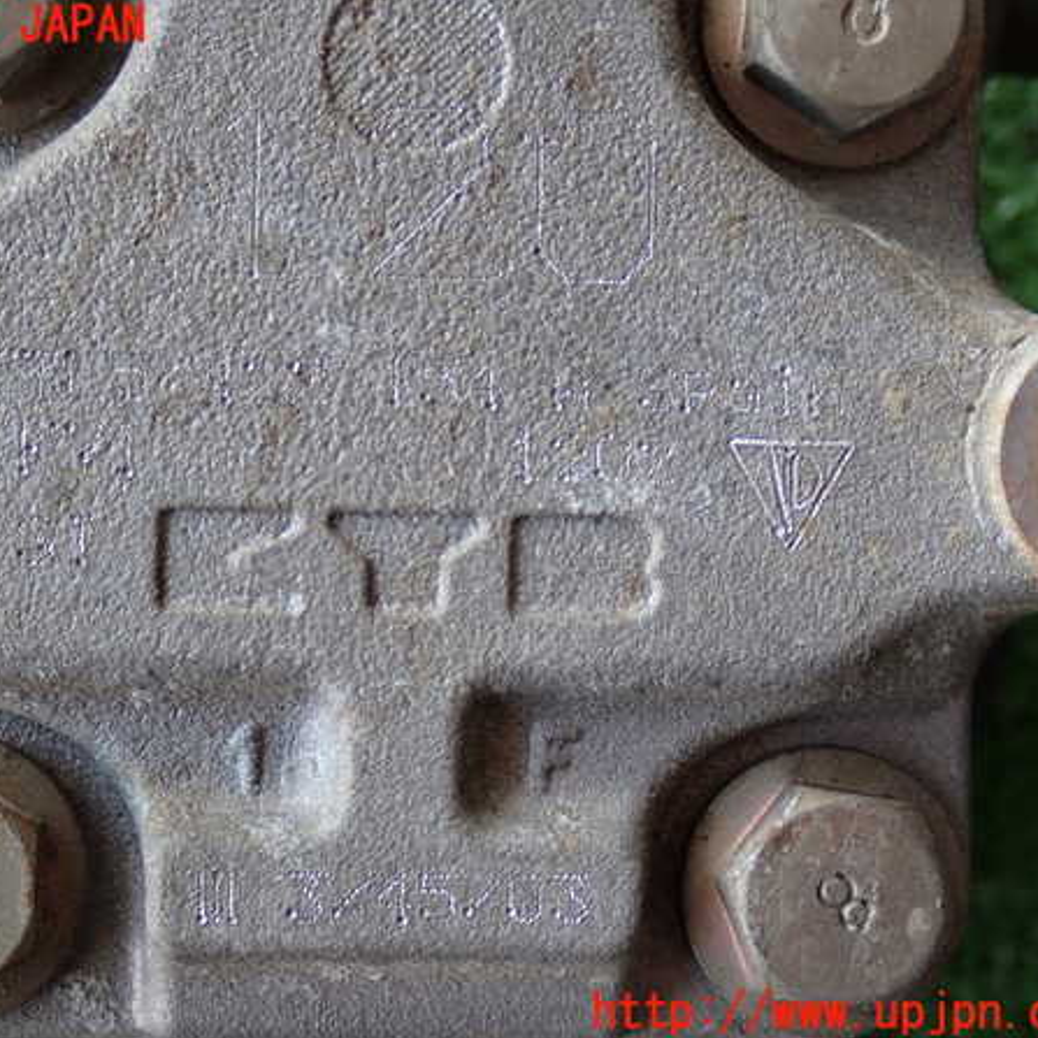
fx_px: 2171
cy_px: 520
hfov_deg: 26.8
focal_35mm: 64
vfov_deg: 26.9
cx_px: 420
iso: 200
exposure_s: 1/60
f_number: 3.3
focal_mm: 9.65
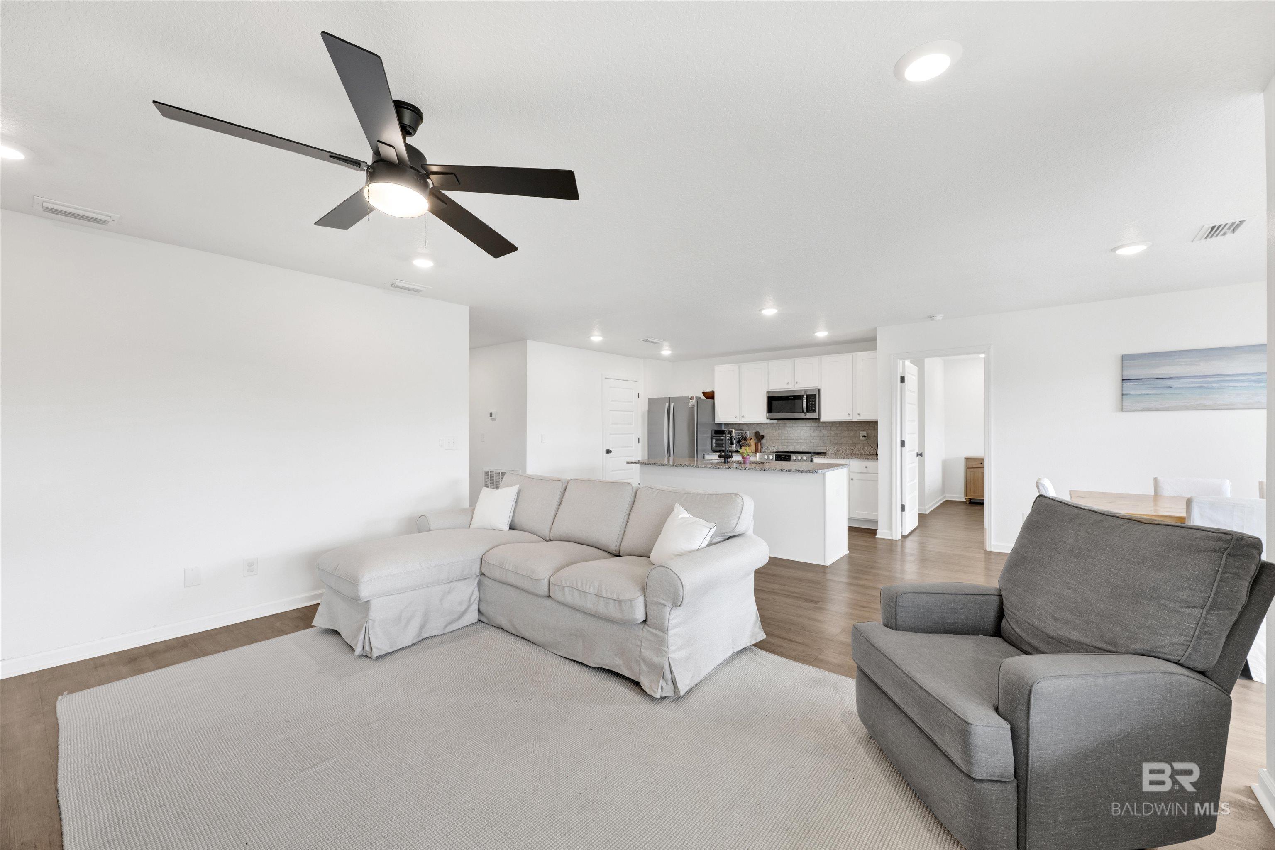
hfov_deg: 104.3
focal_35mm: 14
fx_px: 496
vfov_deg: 81.2
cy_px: 425
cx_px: 638
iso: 400
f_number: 11
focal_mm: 14
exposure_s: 1/8
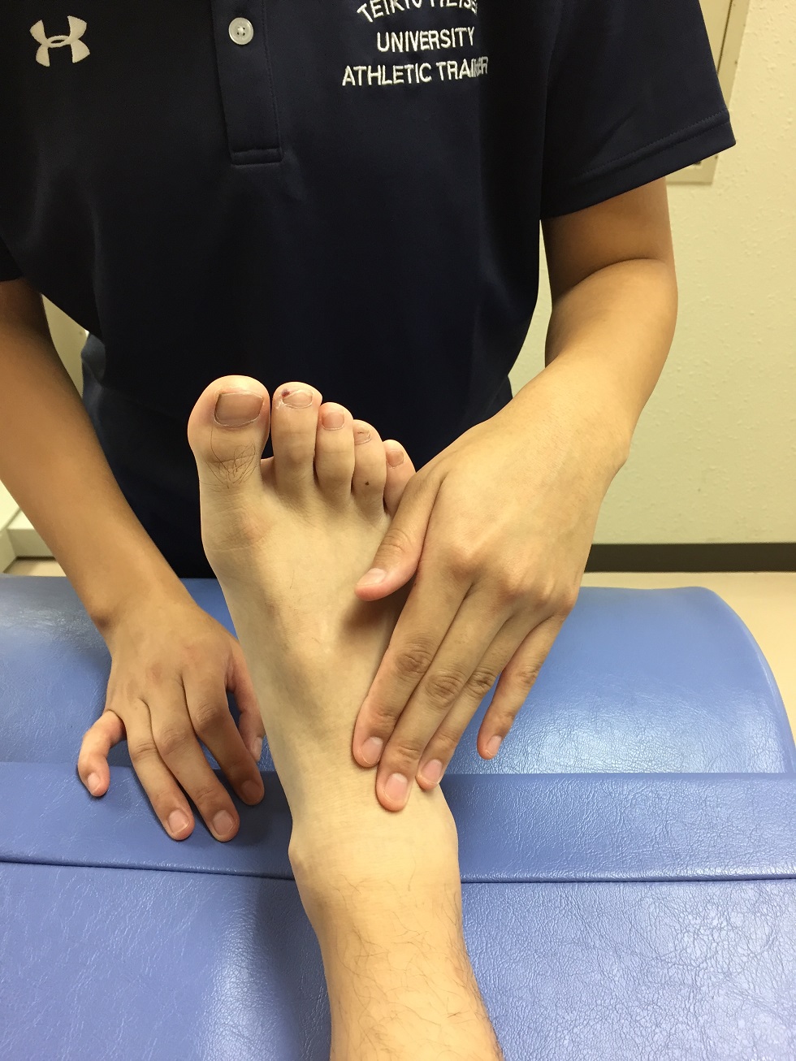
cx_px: 398
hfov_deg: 48.2
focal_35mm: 29
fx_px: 889
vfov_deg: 61.7
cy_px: 530
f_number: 2.2
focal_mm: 4.15
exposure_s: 1/30
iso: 100
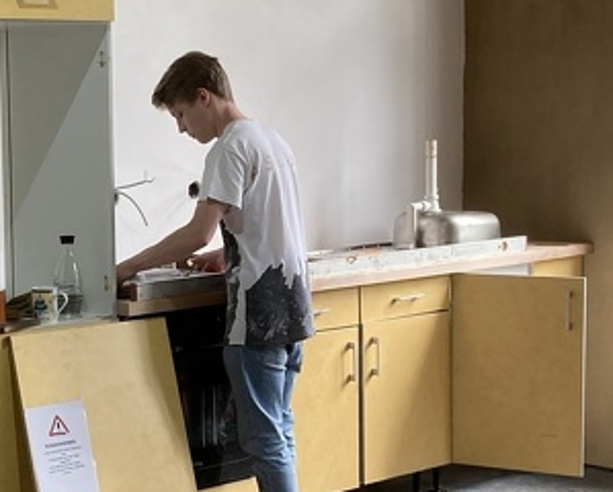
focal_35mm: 92
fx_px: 1671
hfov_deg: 20.6
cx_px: 150
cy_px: 277
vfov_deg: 16.7
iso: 64
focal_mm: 3.99
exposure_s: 1/50
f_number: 1.8
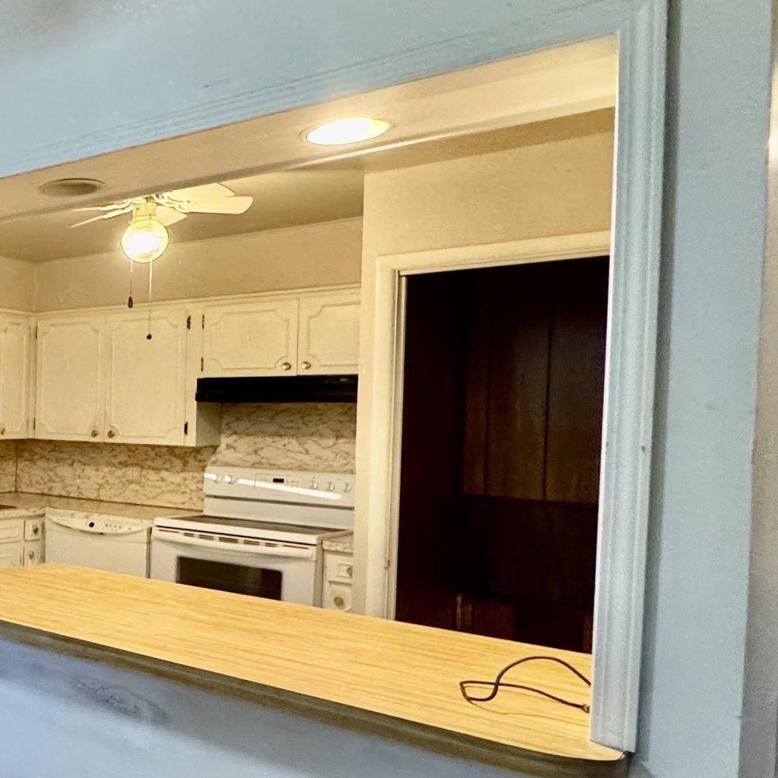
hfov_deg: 33.3
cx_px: -266
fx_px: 865
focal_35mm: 34
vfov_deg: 48.4
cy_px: 429
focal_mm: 2.22
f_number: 2.2
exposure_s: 1/60
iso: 320
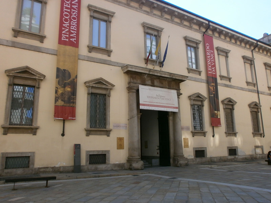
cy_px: 102
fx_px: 211
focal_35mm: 27
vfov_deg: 51.4
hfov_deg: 65.3
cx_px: 136
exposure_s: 1/80
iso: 100
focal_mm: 4.8
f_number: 10
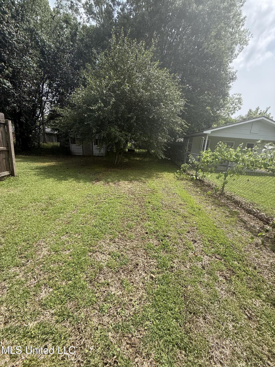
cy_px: 184
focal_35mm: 14
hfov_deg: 85.7
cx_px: 138
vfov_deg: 102.1
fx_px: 148
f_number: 2.2
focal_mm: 2.22
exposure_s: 1/809
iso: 50
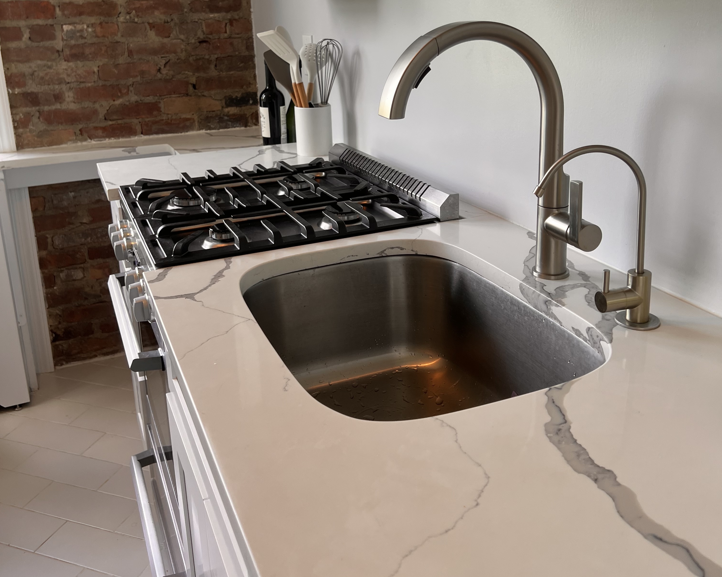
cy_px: 192
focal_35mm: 34
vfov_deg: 42.8
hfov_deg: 52.8
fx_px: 727
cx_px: 362
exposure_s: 1/111
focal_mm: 5.7
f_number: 1.5
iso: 50
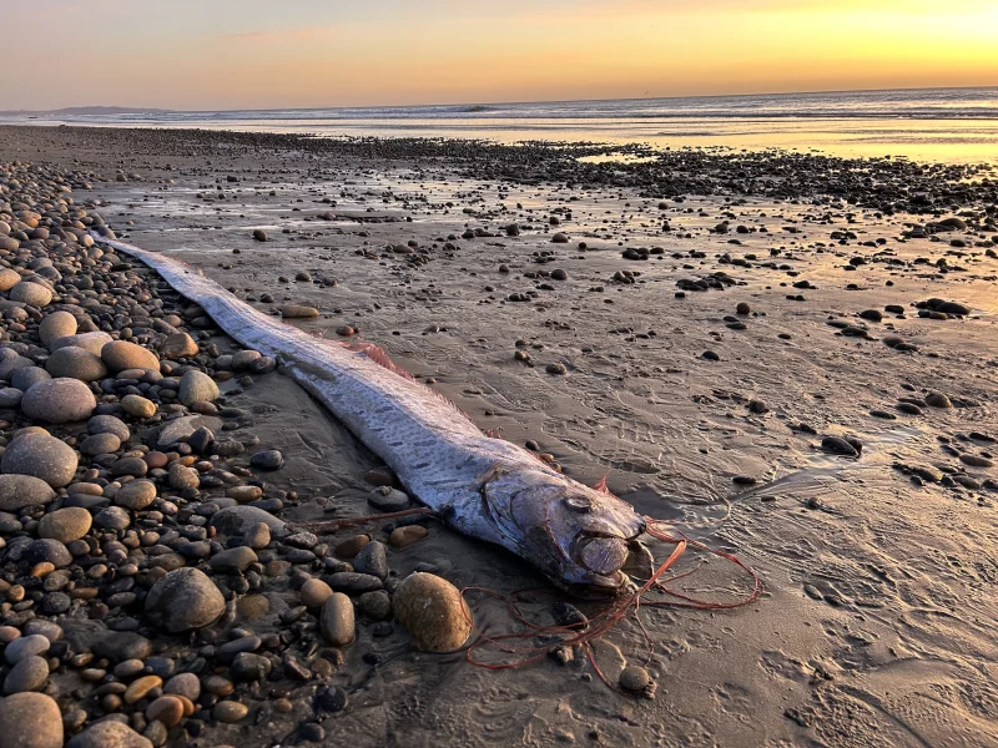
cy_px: 374
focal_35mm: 26
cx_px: 499
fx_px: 750
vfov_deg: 53.1
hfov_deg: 67.3
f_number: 1.5
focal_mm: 5.7
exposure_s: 1/60
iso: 200
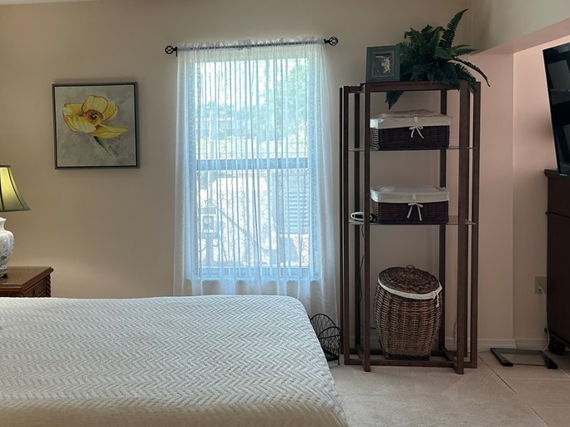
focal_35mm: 39
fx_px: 642
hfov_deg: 46.8
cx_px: 170
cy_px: 167
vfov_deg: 36.6
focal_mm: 5.7
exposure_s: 1/120
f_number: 1.5
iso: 80
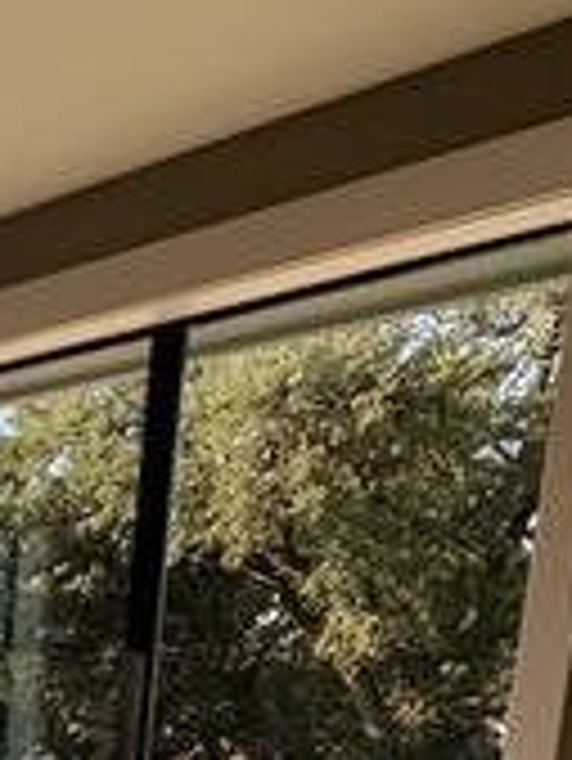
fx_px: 1166
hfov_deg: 21.3
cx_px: -374
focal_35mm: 53
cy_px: 958
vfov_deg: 29.8
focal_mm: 2.22
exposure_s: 1/636
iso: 40
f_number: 2.2
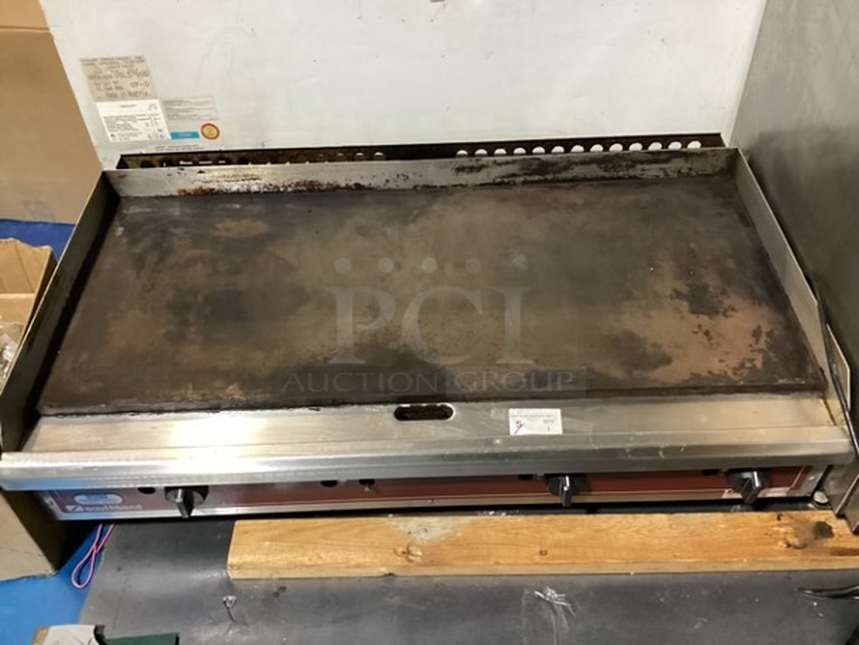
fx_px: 770
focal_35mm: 31
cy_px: 322
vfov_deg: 45.5
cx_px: 430
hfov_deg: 58.3
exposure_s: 1/40
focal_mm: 3.3
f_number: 2.4
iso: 320
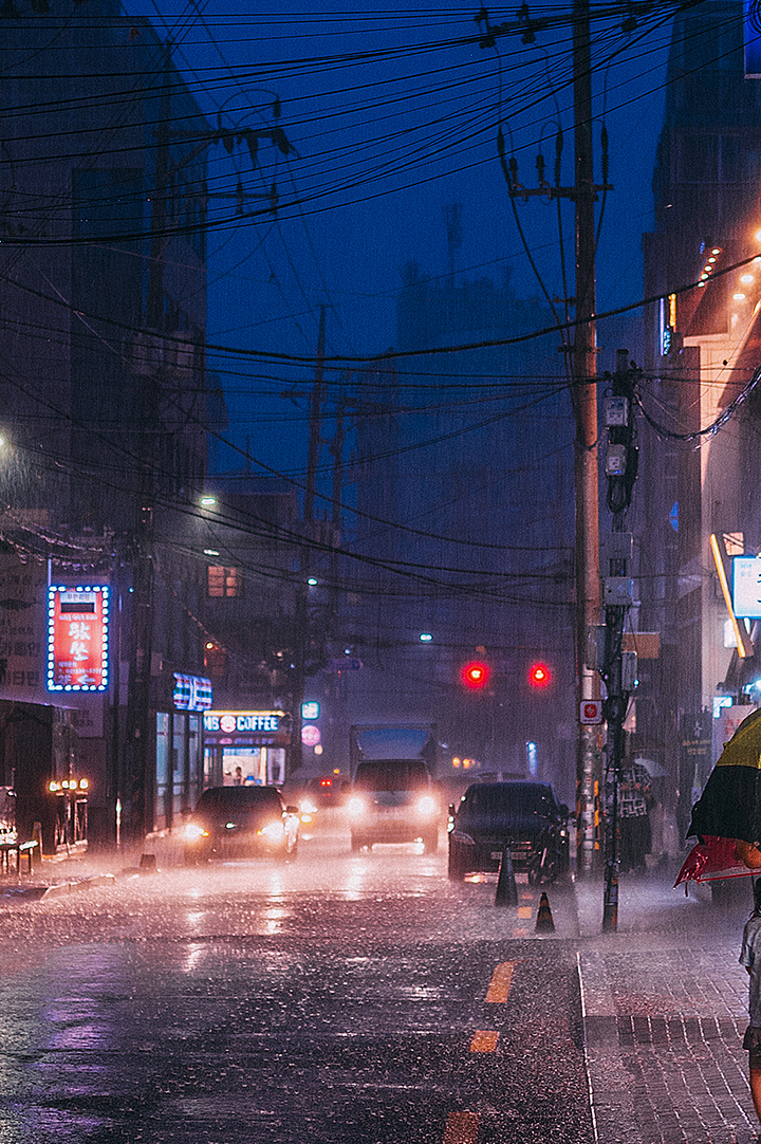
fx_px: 2254
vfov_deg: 28.5
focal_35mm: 71
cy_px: 554
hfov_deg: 19.0
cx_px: 615
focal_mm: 40
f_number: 2
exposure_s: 1/60
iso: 125
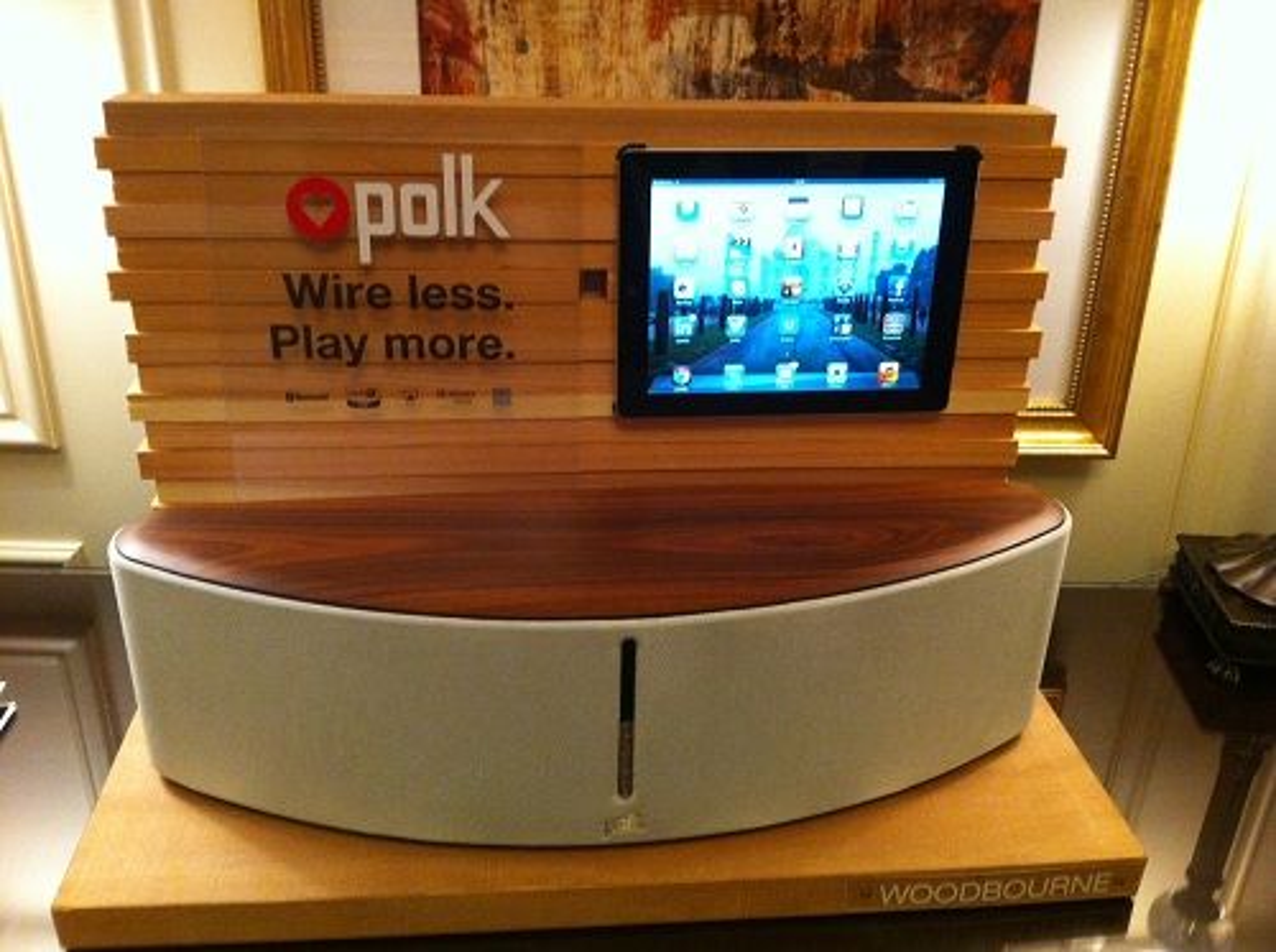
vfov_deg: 40.6
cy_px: 476
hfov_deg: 52.7
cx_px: 638
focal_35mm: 35
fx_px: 1288
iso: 400
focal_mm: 3.85
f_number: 2.8
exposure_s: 1/15
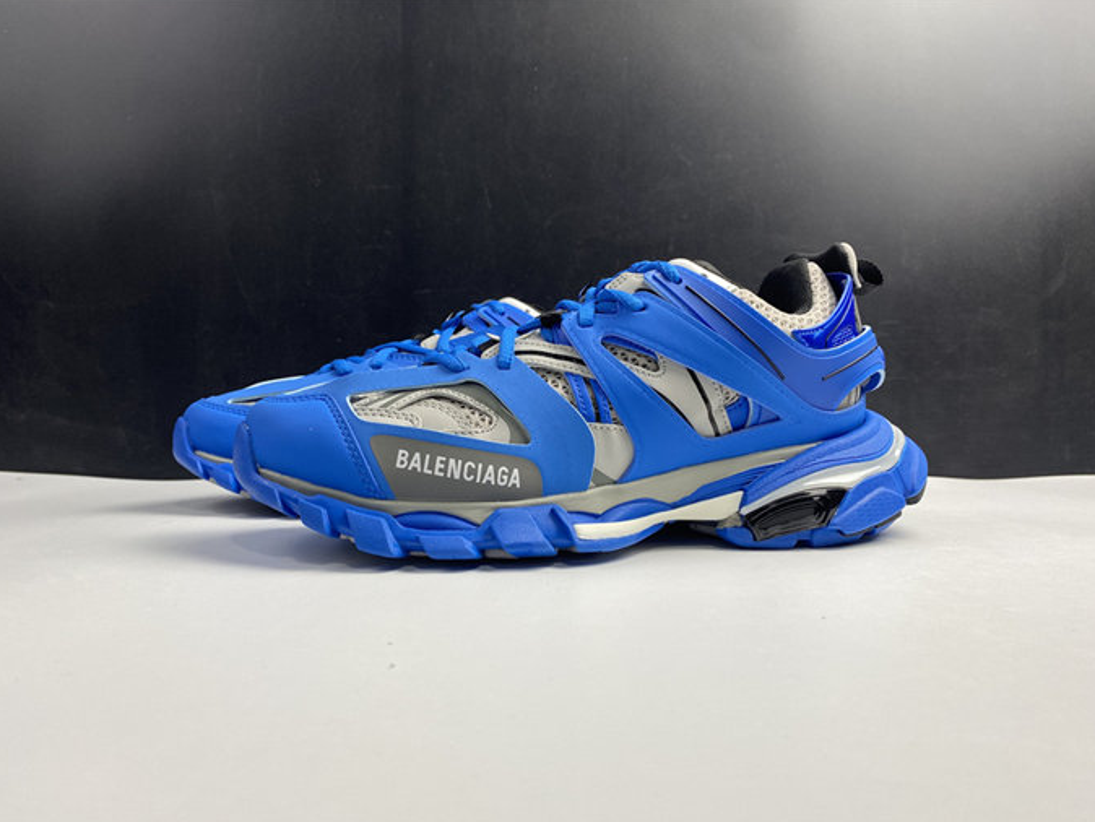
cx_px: 551
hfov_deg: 65.3
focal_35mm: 27
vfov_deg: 51.4
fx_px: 854
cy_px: 422
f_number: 1.8
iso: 64
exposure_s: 1/100
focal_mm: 4.25
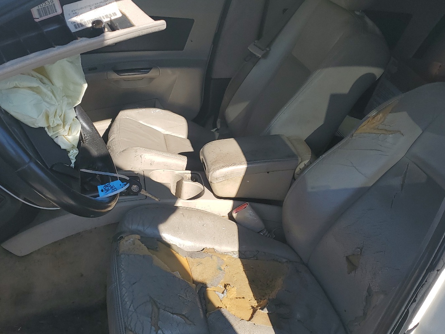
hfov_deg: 47.8
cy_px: 171
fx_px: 501
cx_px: 201
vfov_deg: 36.8
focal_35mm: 39
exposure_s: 1/2000
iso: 50
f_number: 1.5
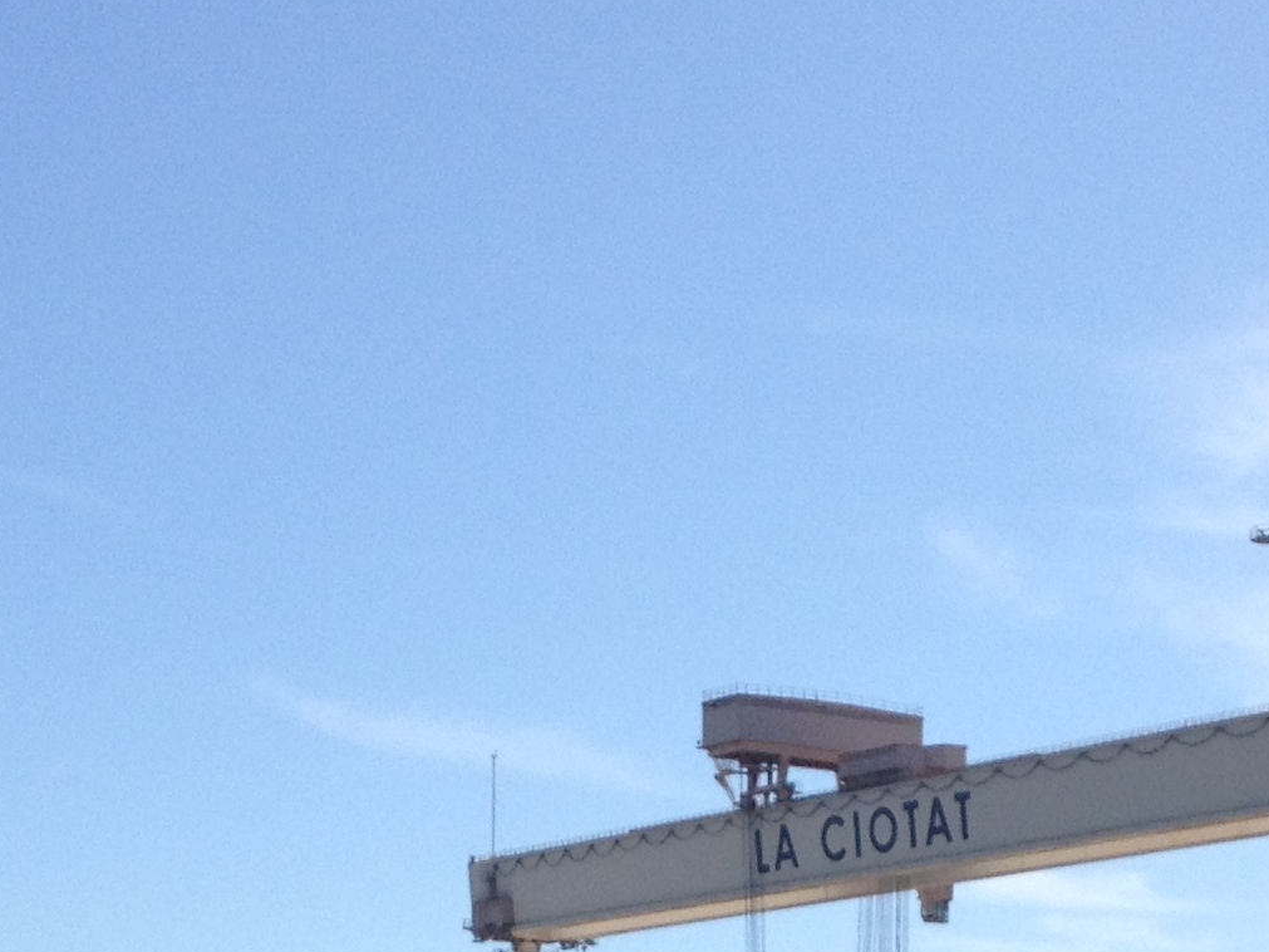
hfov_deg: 17.4
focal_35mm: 113
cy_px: 1341
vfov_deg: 12.6
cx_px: 774
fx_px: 4142
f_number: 2.4
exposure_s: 1/2762
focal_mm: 4.28
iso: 50
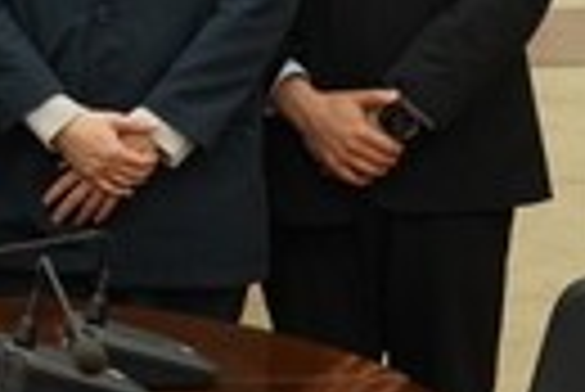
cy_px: -189
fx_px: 2554
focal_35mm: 157
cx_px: -603
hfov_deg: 11.7
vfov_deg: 8.6
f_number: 7.1
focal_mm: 34
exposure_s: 1/250
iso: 3200
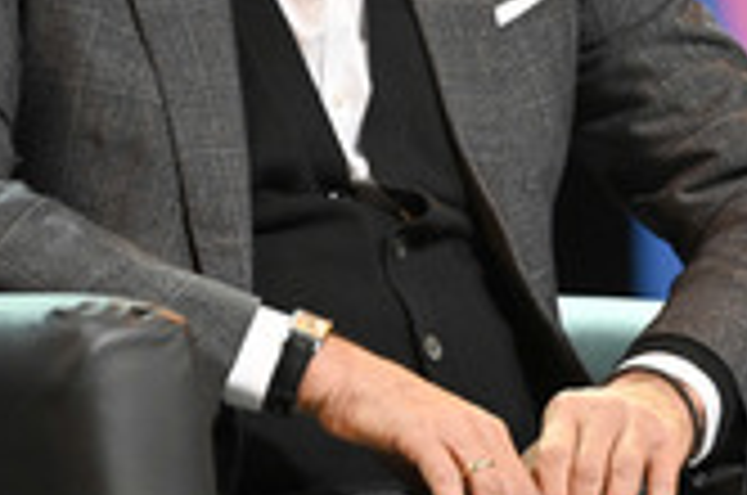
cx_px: 556
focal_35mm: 543
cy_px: -22
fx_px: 11246
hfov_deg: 3.8
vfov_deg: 2.5
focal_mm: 200
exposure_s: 1/400
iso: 1600
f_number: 2.8
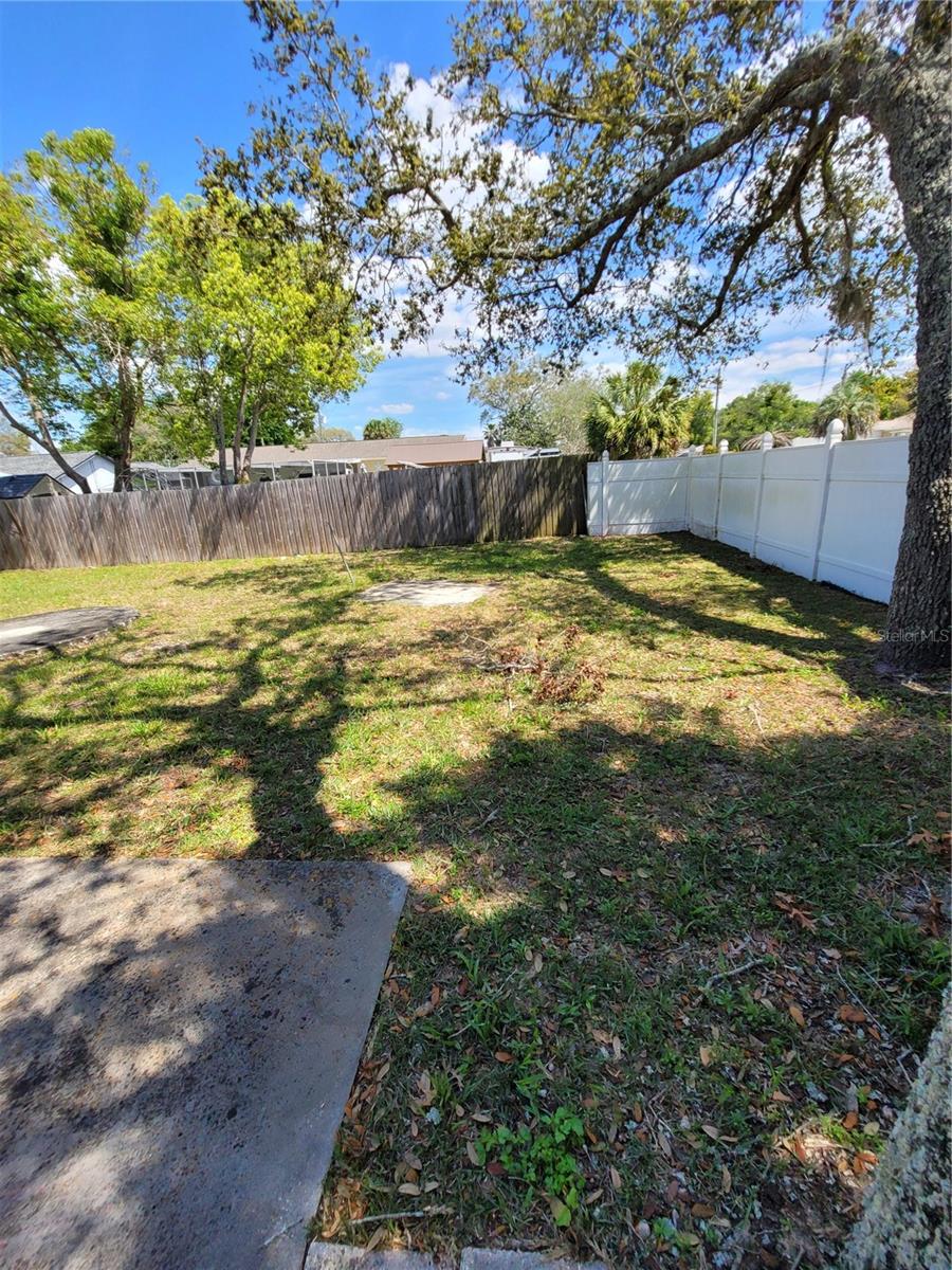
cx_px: 476
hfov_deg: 89.9
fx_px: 477
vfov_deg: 106.2
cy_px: 635
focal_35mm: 13
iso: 64
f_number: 2.2
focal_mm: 2.2
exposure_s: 1/900
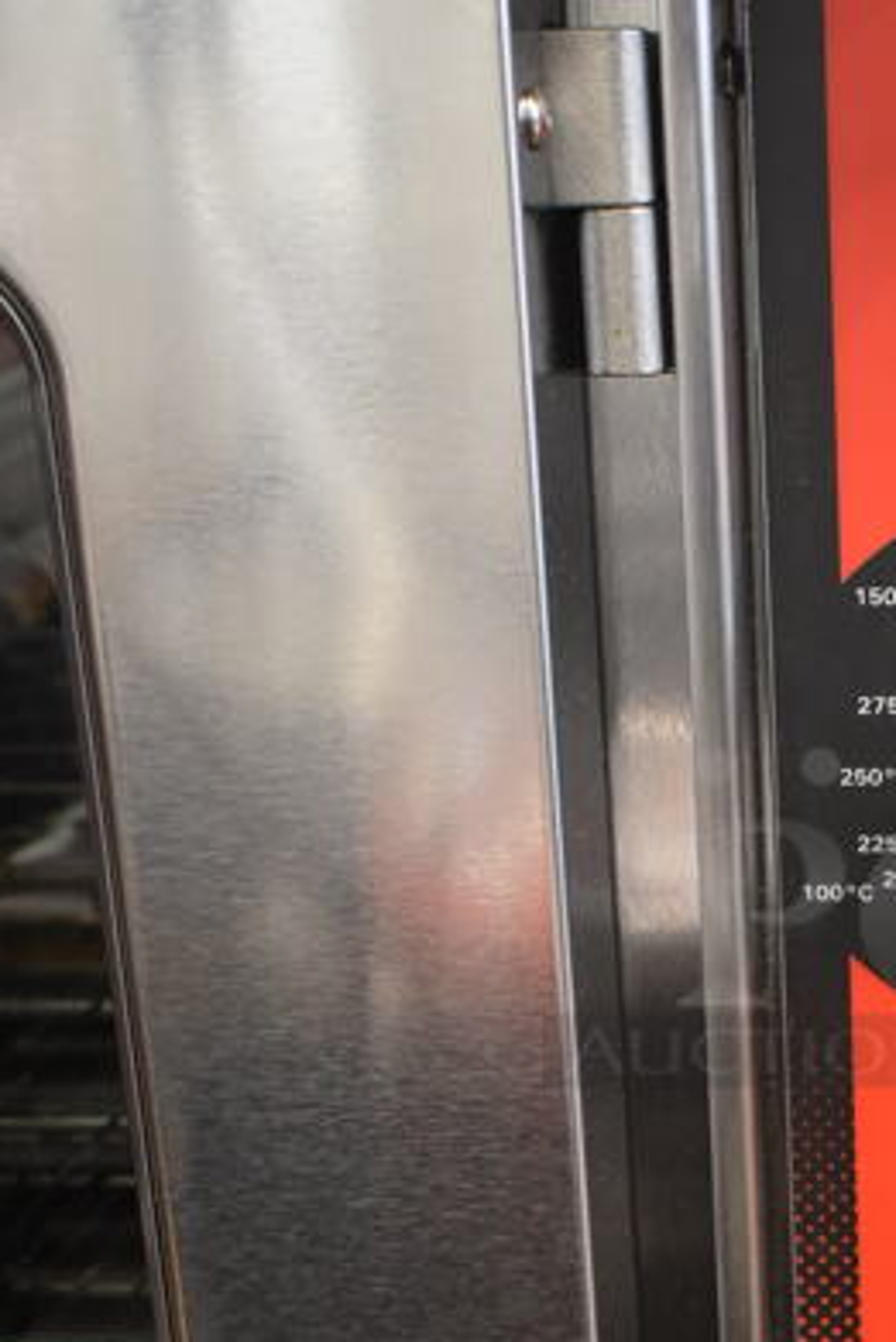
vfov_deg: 31.6
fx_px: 2350
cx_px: 927
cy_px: 908
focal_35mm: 63
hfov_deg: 20.8
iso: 800
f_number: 3.5
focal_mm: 18
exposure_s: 1/30
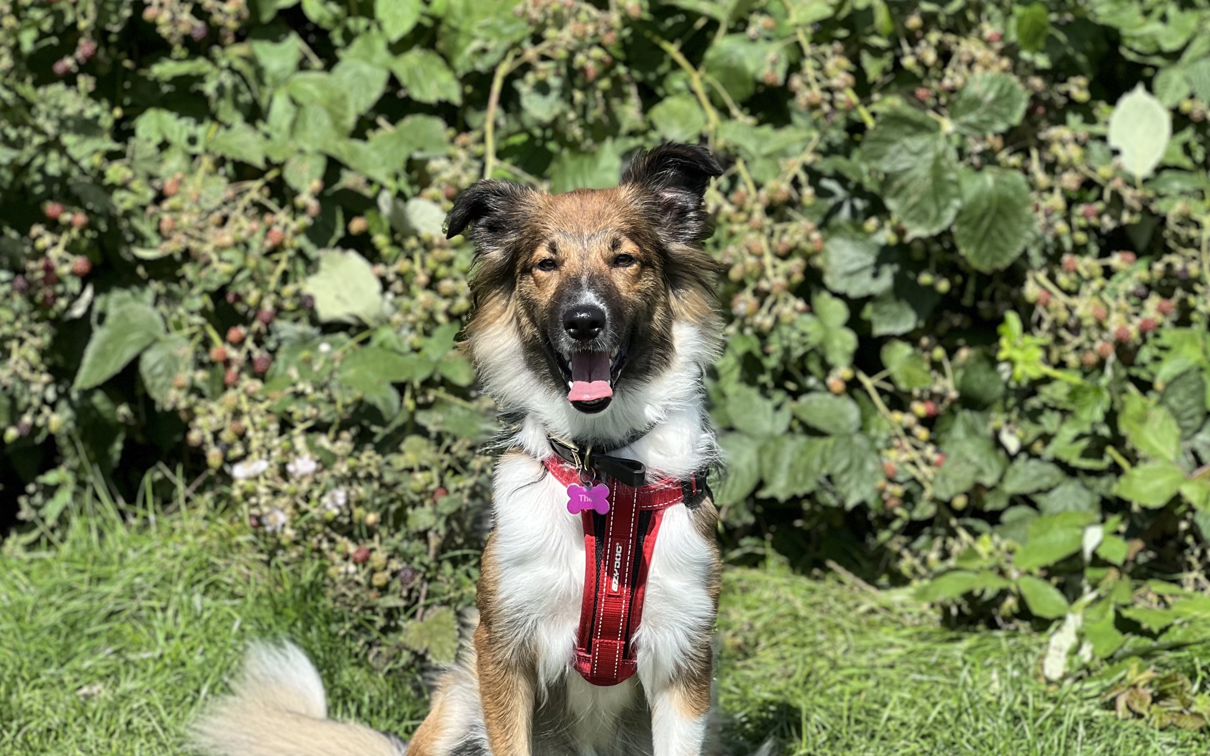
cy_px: 433
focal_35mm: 109
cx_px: 605
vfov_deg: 12.0
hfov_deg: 19.1
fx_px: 3594
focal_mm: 9
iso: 32
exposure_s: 1/481
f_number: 2.8
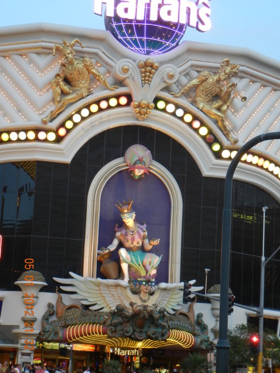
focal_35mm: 102
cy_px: 186
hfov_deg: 14.5
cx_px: 140
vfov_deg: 19.3
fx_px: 1100
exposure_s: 1/17.4
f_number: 4.5
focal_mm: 18.3
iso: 400
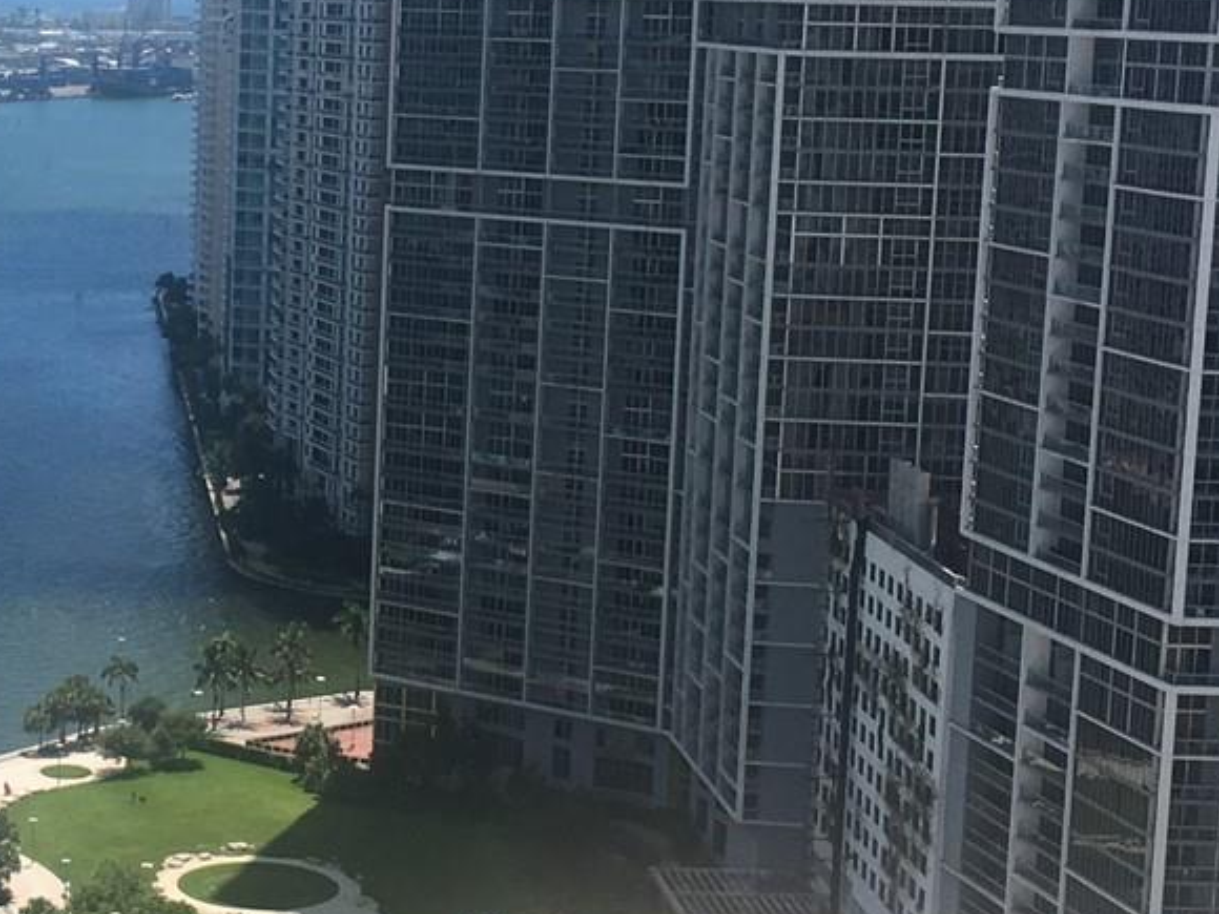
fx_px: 2817
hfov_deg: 23.8
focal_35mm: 80
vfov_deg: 18.4
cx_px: 139
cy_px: 455
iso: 25
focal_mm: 4.15
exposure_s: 1/1603
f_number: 2.2
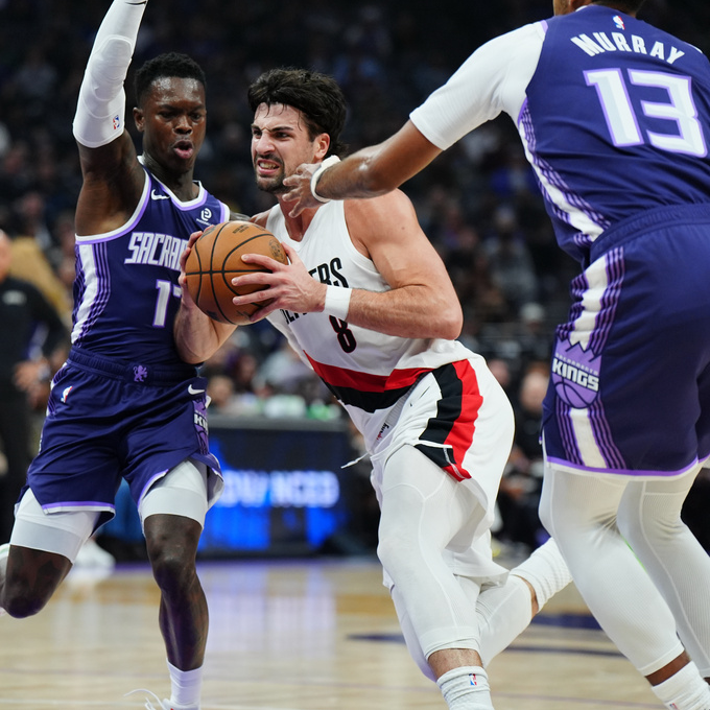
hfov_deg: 10.3
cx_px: 259
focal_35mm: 169
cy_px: 354
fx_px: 3922
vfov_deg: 10.3
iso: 2000
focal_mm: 132
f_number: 2.8
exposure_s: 1/1600
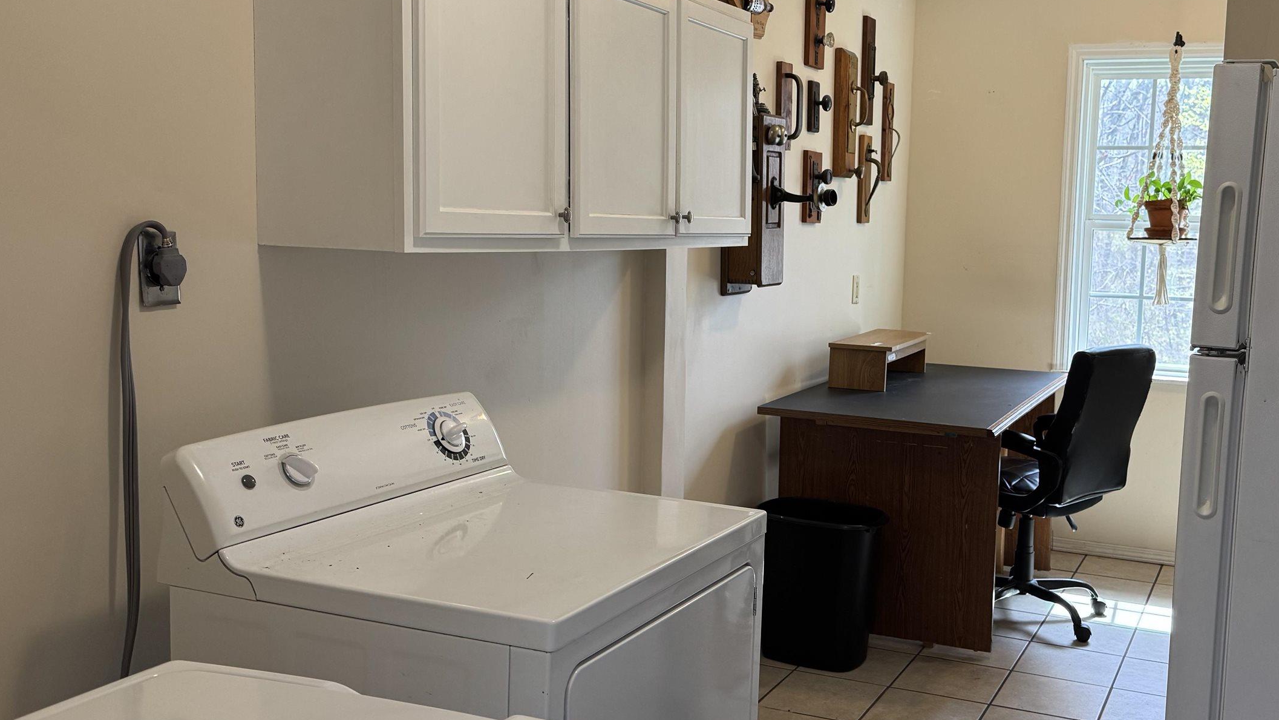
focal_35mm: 38
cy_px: 350
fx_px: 1289
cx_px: 820
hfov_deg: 52.1
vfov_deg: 31.2
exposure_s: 1/120
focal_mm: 6.76
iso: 200
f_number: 1.78
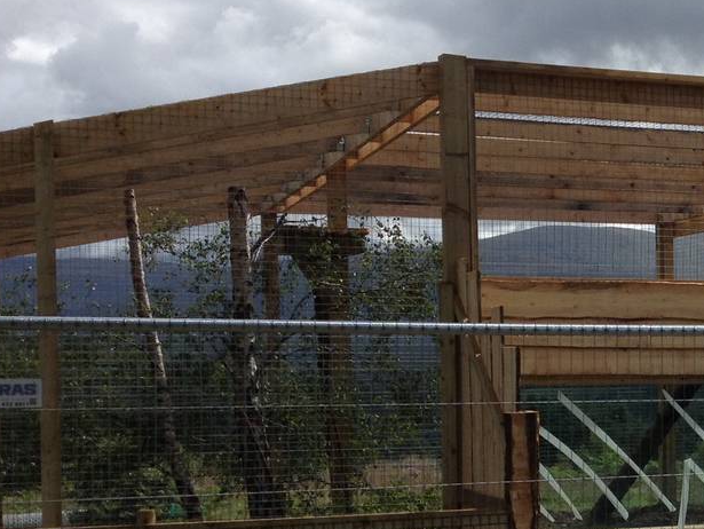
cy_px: 418
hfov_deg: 20.3
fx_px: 1852
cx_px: 812
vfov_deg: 16.1
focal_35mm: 91
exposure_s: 1/1972
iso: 50
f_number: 2.4
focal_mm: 4.28
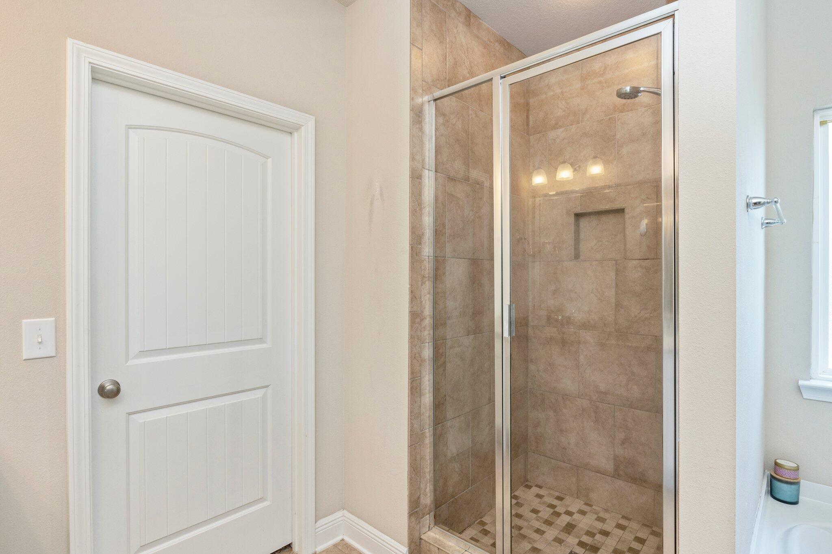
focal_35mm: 18
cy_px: 277
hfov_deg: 91.7
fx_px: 404
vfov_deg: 68.8
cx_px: 416
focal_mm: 17.5
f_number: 9
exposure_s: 1/60
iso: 800
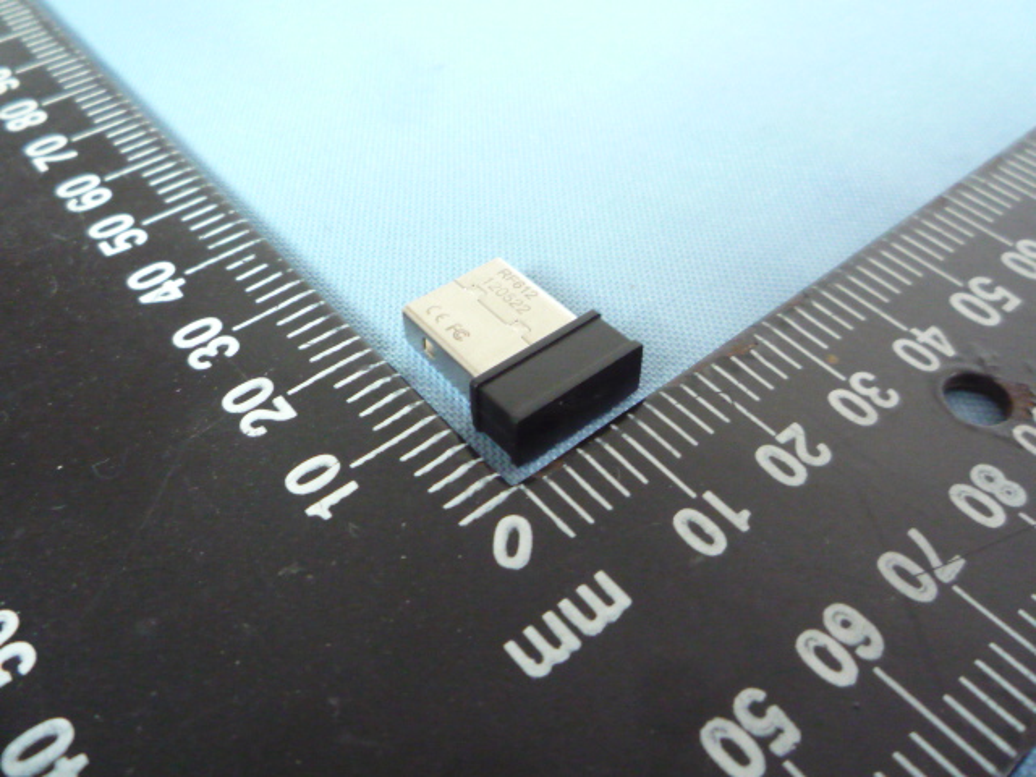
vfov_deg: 46.8
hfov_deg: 60.0
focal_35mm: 30
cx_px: 518
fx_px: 898
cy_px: 388
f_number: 3.3
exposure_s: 1/15
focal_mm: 5.2
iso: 800
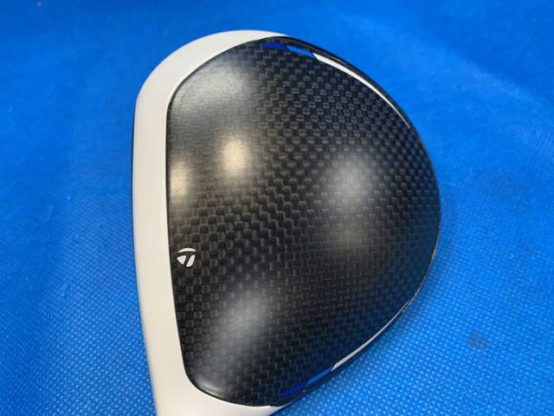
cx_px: 277
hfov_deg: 67.3
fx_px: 416
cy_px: 208
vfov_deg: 53.1
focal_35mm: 26
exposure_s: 1/60
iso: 100
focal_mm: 4.25
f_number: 1.8
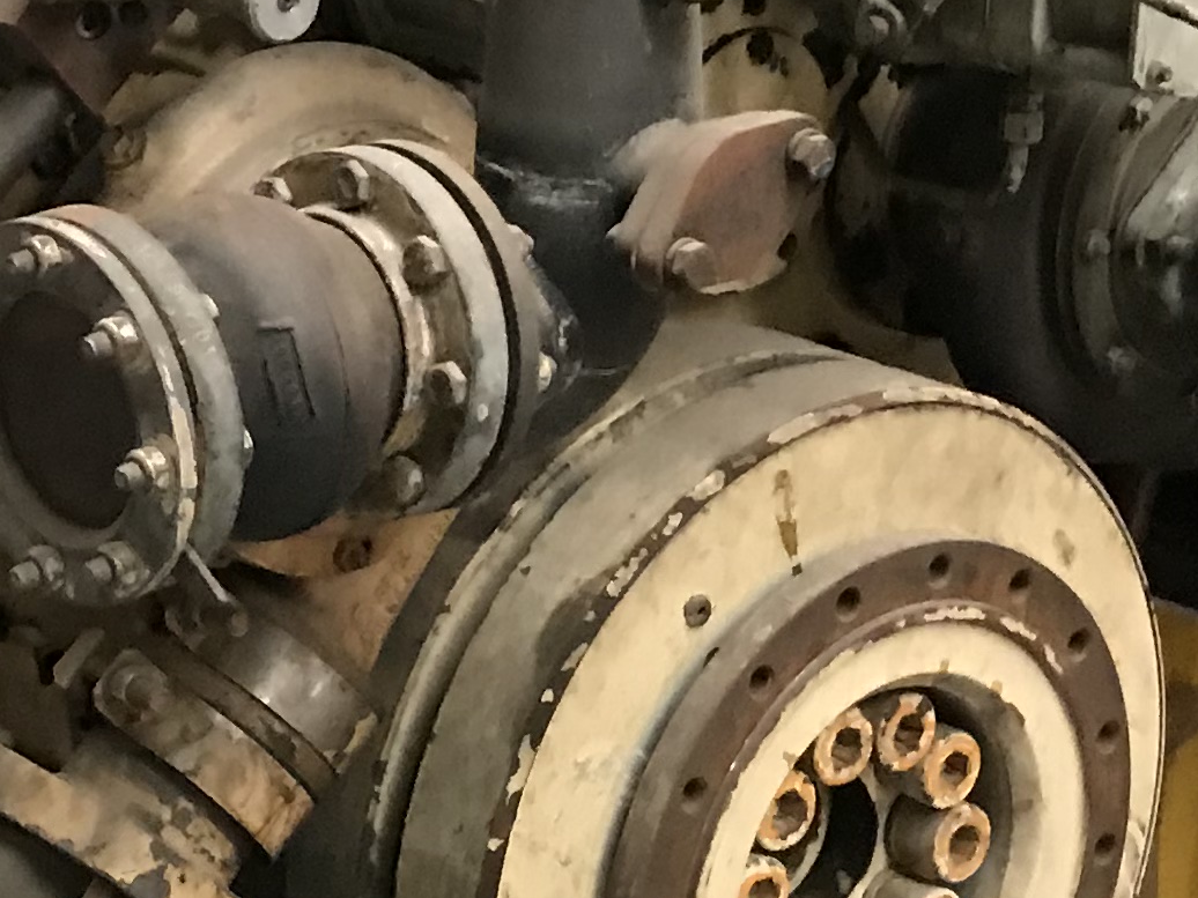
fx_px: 3772
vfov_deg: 13.5
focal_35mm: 109
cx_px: -296
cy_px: 202
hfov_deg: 17.1
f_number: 1.8
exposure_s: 1/13
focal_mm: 3.99
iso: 100
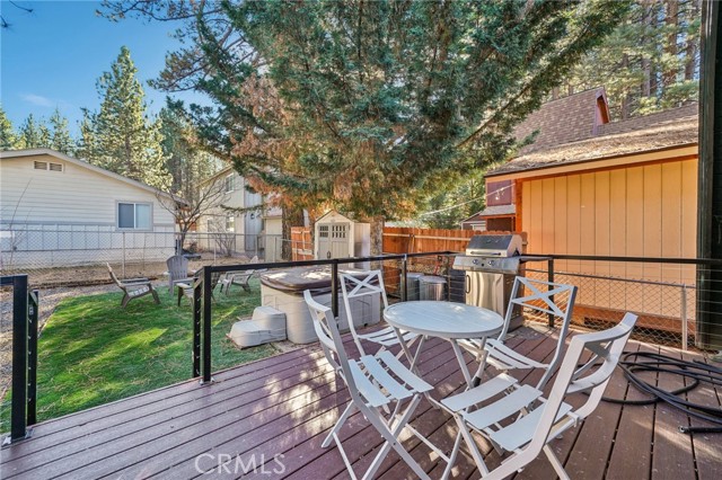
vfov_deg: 85.4
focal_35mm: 13
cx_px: 361
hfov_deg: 108.4
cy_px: 240
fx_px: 261
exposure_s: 1/20
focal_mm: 13
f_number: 9
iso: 400
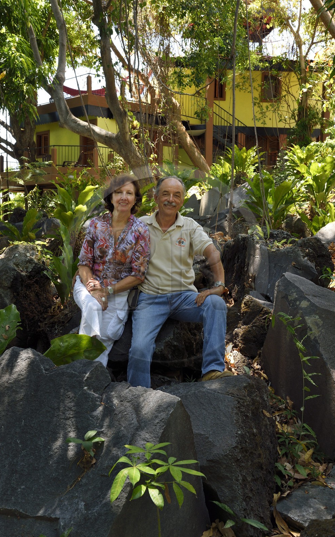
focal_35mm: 43
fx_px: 628
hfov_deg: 29.9
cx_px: 165
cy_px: 270
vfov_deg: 46.2
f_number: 10
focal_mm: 42
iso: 800
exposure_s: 1/160
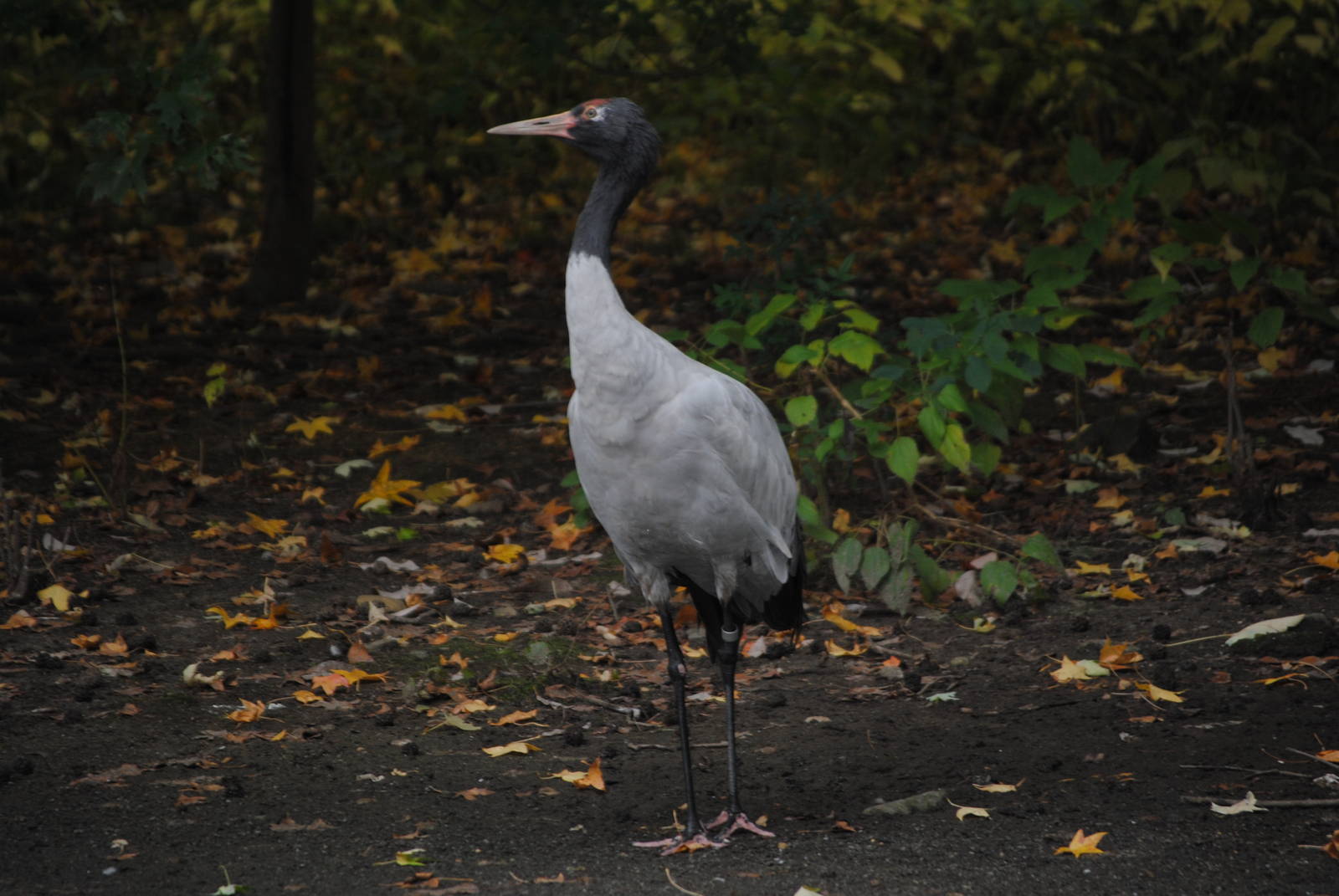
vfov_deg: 6.8
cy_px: 448
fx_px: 7541
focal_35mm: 202
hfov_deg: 10.1
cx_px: 670
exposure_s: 1/60
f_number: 5
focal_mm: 135
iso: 200
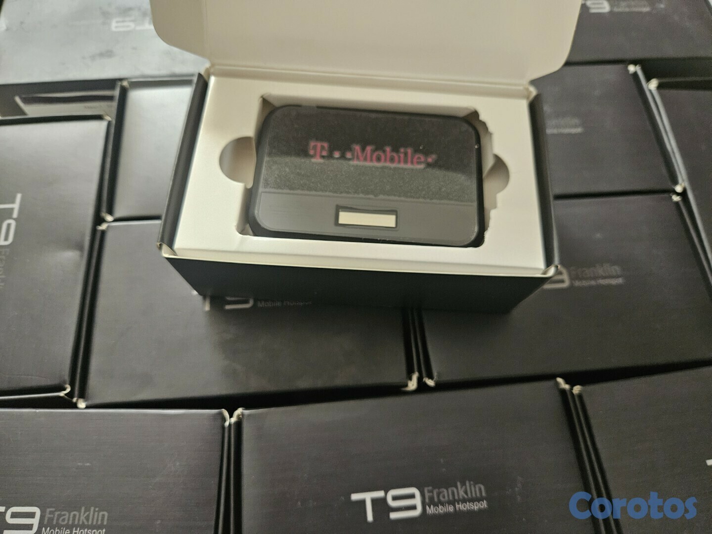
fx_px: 473
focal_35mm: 23
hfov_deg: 73.9
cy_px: 267
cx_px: 356
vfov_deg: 58.9
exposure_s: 1/120
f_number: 1.8
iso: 1000
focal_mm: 5.4
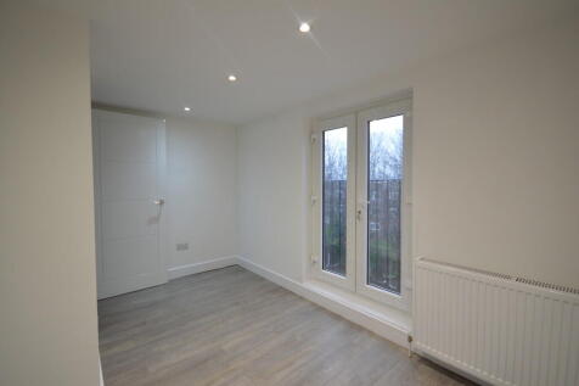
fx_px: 241
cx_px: 290
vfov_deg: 77.3
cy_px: 193
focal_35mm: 15
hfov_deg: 100.4
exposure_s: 1/60
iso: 400
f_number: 4
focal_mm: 10
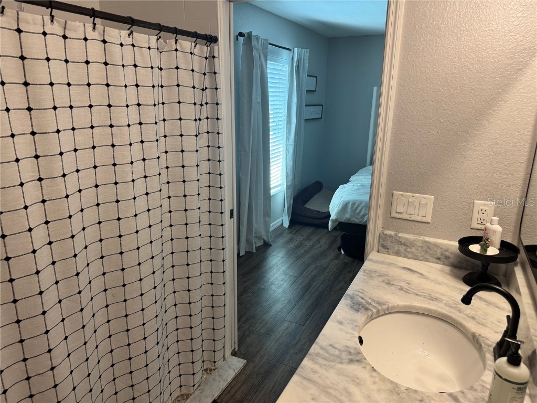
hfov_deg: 71.6
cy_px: 202
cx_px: 268
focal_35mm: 24
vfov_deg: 56.8
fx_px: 372
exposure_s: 1/120
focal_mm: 6.76
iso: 160
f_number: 1.78
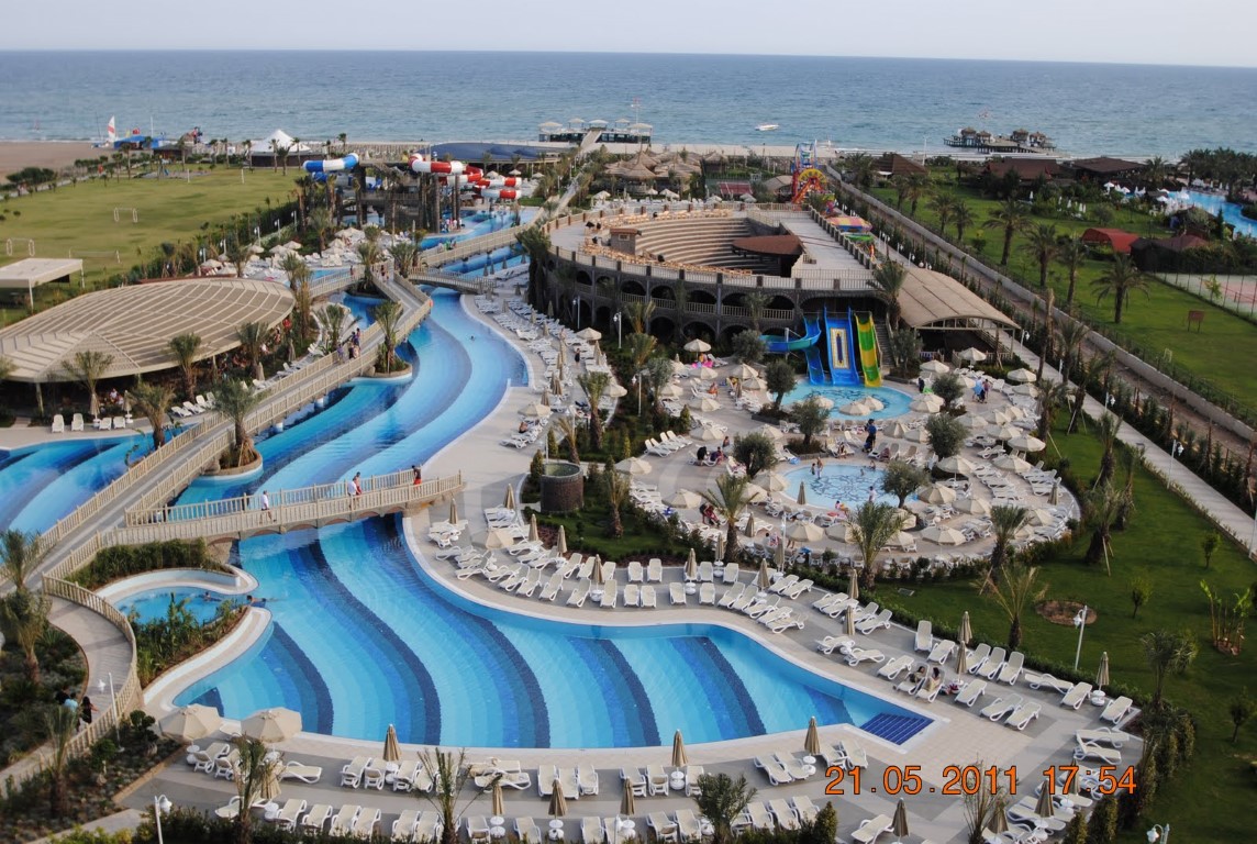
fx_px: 1260
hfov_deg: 53.0
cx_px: 628
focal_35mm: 36
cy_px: 422
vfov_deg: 37.0
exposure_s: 1/160
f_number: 6.3
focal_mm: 24
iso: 100
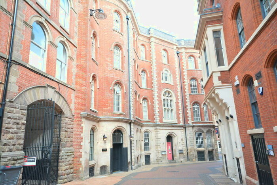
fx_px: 196
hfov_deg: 70.4
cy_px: 92
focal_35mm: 26
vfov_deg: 50.4
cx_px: 138
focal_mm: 17
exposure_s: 1/200
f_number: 7.1
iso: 1600
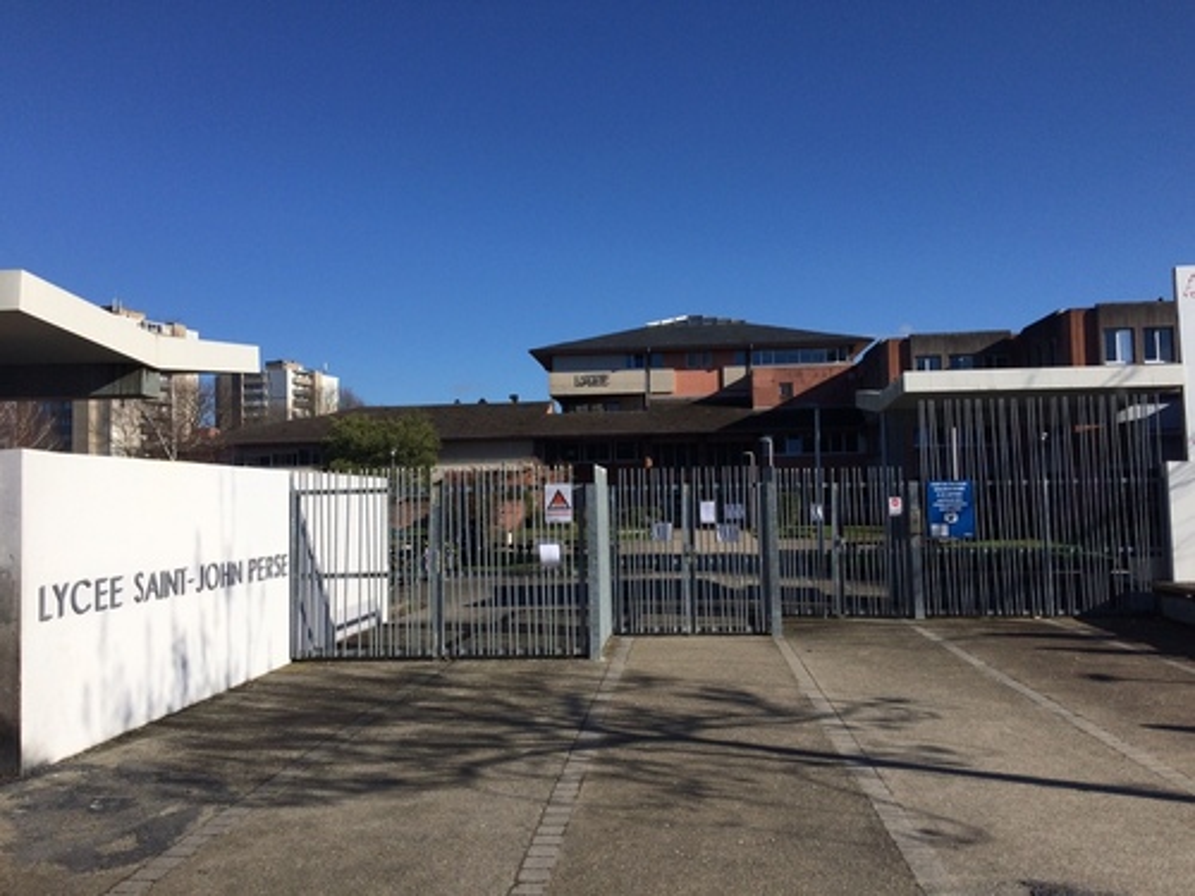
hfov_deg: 61.7
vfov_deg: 48.2
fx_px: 1001
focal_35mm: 29
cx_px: 598
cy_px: 448
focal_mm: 4.15
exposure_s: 1/3731
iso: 32
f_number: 2.2
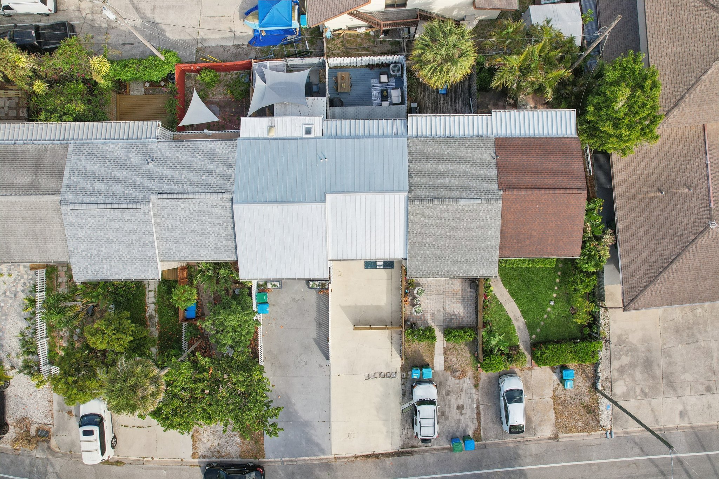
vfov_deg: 57.2
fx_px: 439
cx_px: 360
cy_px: 240
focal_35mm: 22
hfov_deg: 78.6
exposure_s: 1/1500
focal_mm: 8.4
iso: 150
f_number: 2.8
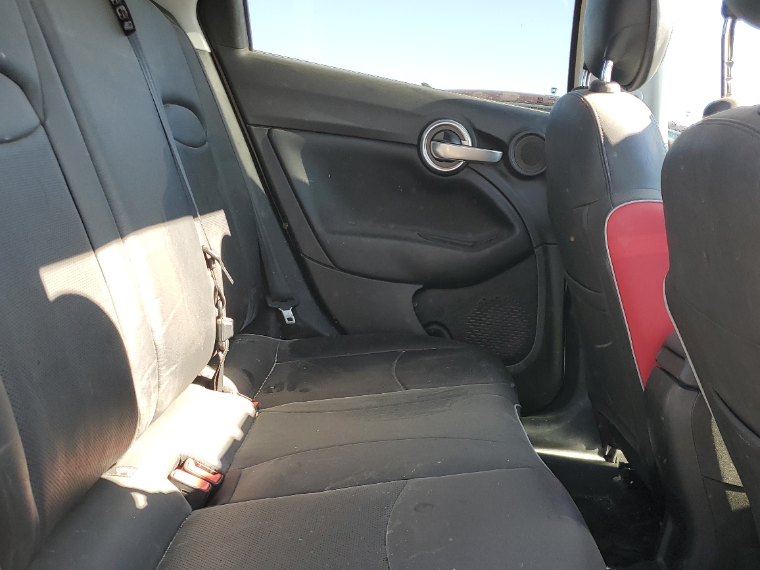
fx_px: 790
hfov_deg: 51.0
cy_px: 373
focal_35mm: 36
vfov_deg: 39.3
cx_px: 458
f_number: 1.5
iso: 50
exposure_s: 1/204
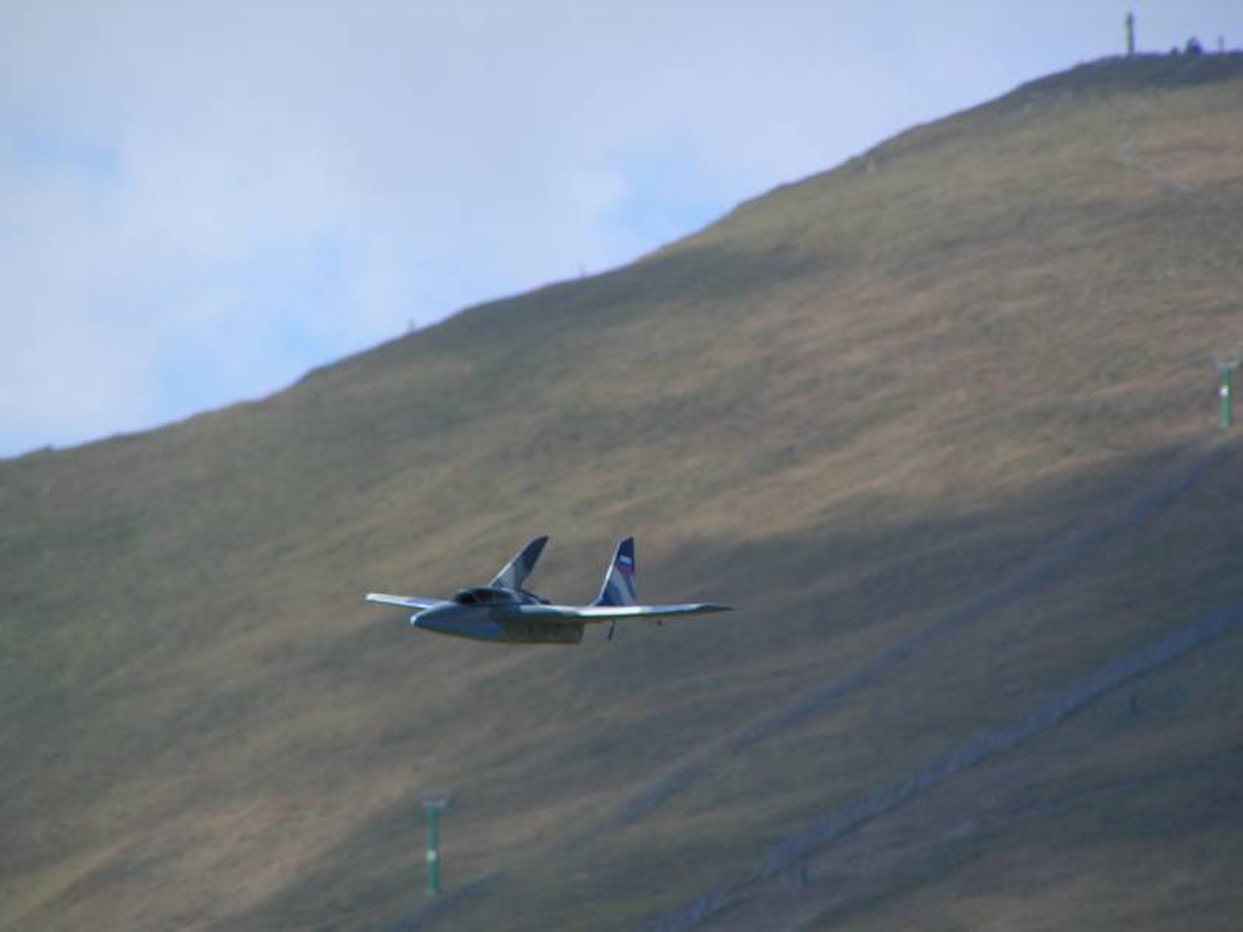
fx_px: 13645
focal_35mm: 380
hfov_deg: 5.2
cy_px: 466
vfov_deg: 3.9
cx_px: 622
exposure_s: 1/800
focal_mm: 58
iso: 50
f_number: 4
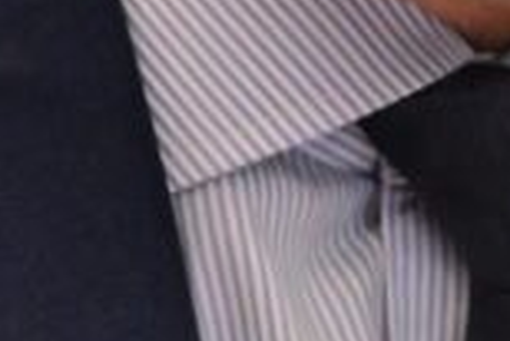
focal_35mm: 1557
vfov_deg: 0.9
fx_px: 22078
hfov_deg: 1.3
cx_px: 474
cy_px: -813
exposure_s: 1/320
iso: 8000
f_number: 6.3
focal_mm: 200
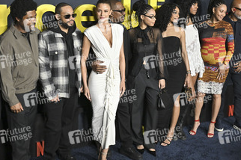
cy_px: 79
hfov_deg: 40.2
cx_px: 98
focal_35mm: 49
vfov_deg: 27.5
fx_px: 328
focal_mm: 35
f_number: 5.6
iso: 2500
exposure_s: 1/320
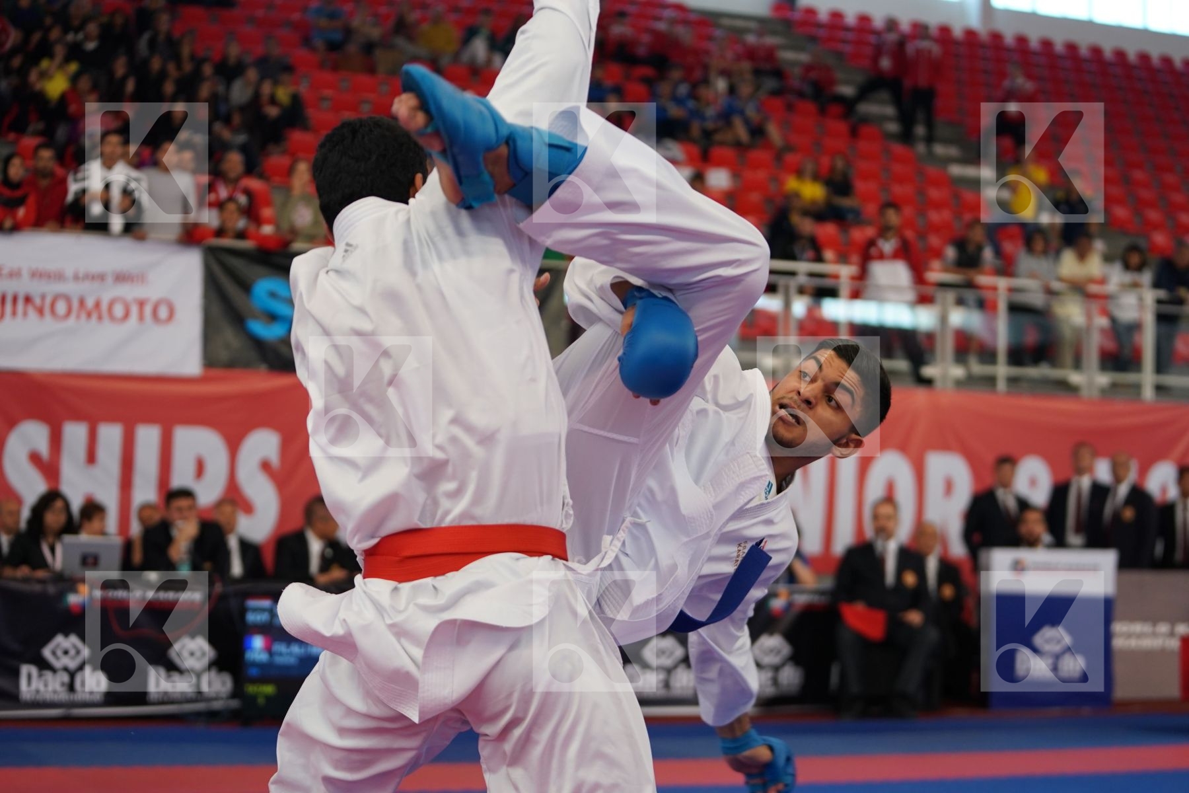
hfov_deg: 28.8
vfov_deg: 19.5
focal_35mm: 70
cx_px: 594
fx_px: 2312
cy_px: 396
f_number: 2.8
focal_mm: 70
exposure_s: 1/1000
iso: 1250
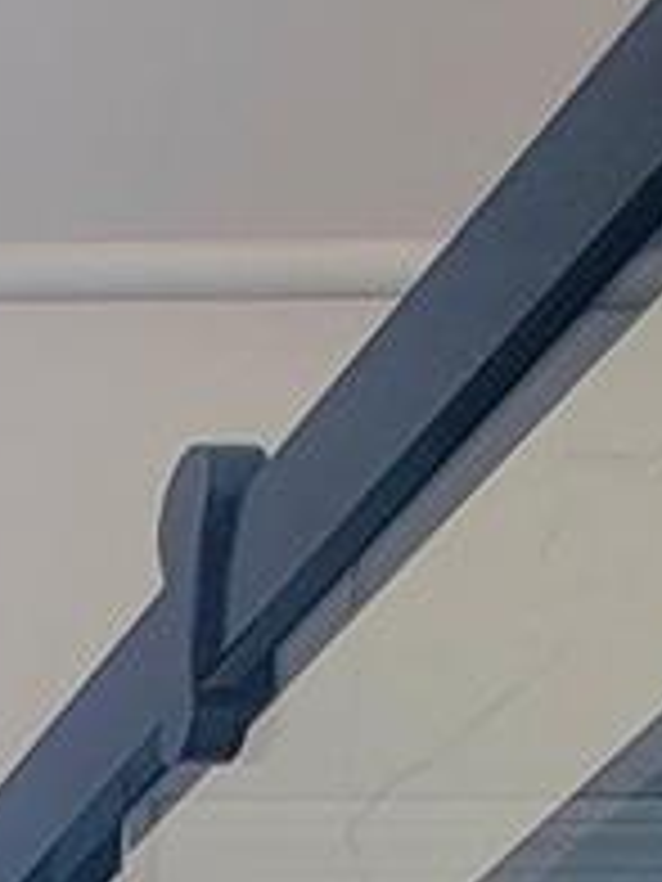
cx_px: -1081
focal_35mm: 102
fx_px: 2601
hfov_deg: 11.3
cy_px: 2763
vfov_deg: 10.9
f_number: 2.2
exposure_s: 1/303
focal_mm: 2.2
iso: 50
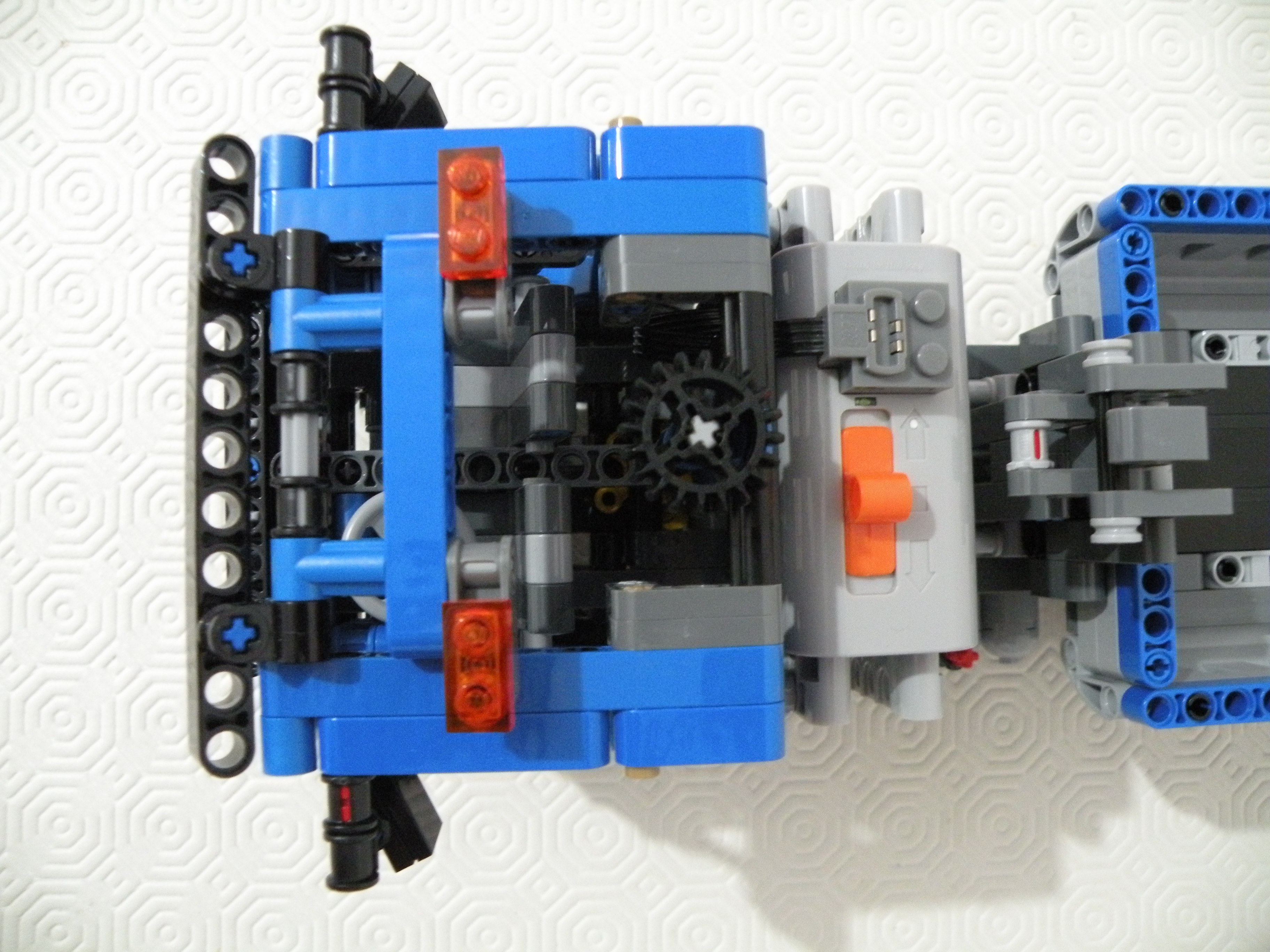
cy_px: 476
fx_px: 991
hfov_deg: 65.3
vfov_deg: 51.4
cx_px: 635
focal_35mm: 27
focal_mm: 4.7
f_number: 2.8
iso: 453
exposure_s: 1/8
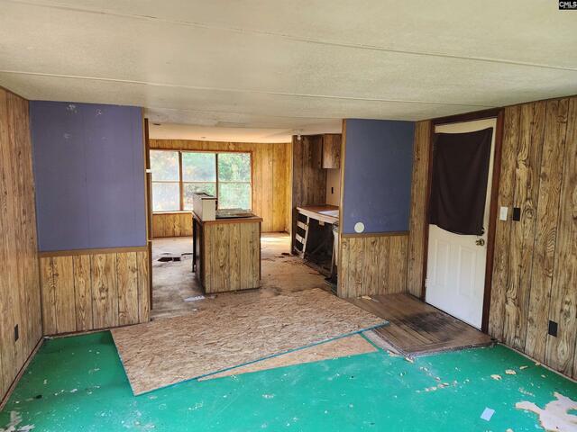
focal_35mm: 23
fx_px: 383
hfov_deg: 73.9
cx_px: 288
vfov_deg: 58.9
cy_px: 216
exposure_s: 1/120
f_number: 1.8
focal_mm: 6.4
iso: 320
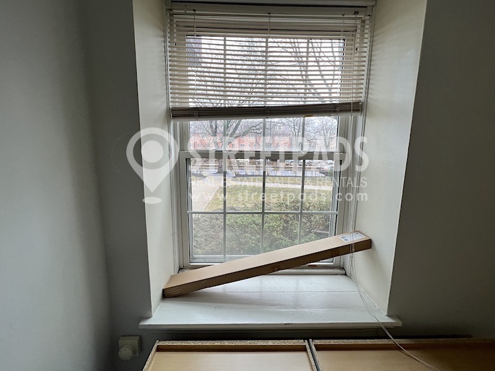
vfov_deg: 89.9
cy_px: 186
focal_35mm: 13
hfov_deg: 106.2
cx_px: 248
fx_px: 186
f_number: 1.8
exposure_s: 1/120
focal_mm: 1.57
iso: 40
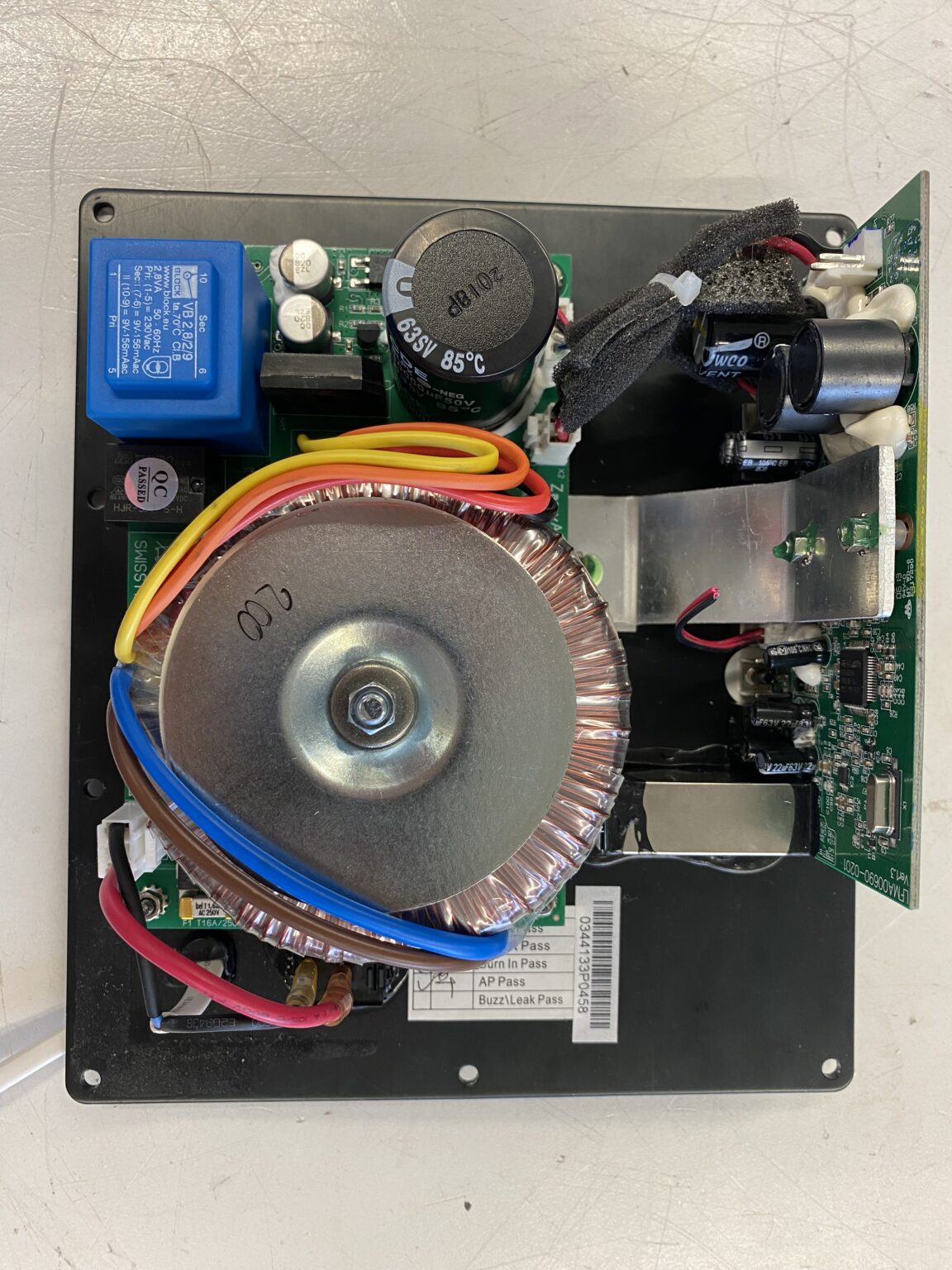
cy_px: 635
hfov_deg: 53.1
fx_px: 953
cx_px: 476
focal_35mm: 26
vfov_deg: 67.3
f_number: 1.8
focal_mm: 4.25
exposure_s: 1/50
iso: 80
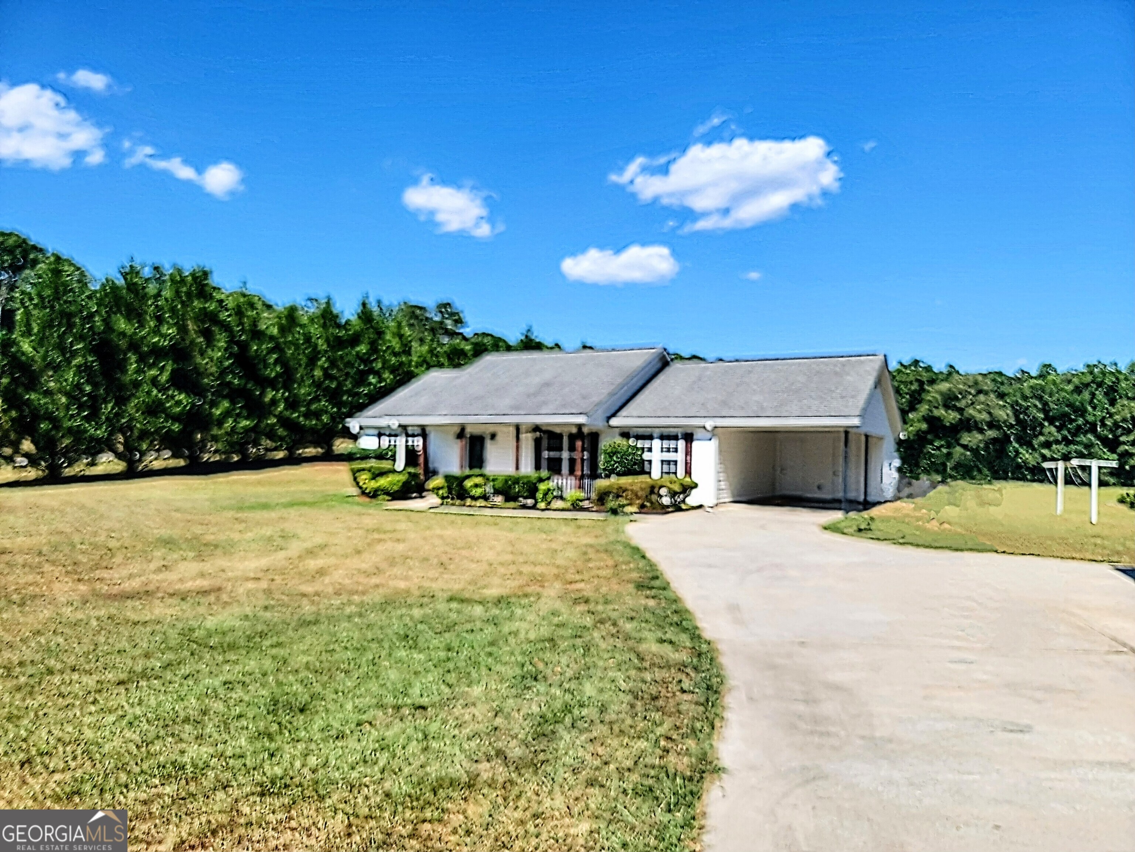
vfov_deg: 56.8
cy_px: 426
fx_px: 787
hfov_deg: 71.6
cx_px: 568
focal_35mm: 24
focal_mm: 6.7
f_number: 1.8
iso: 16
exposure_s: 1/942
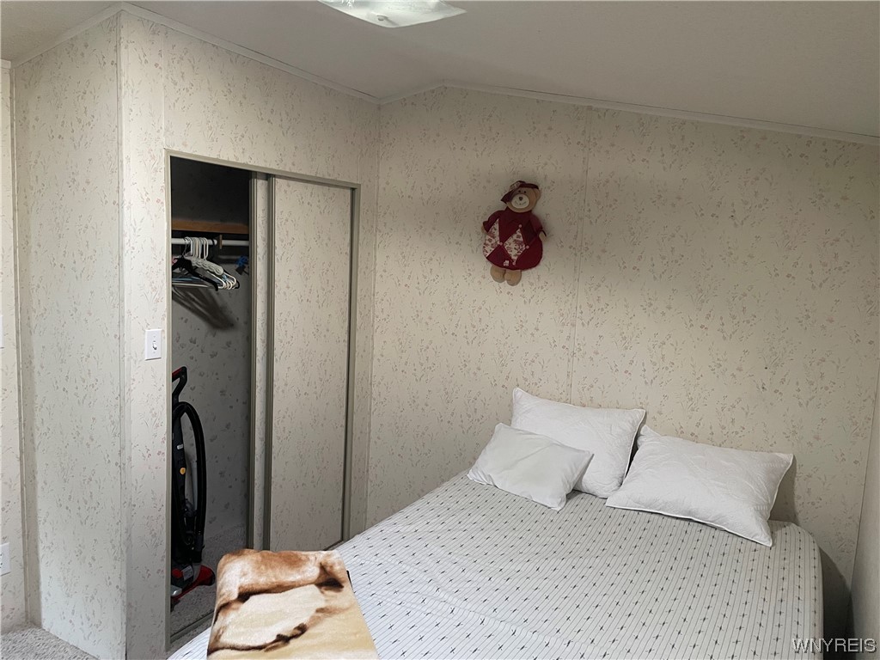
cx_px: 440
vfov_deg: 53.1
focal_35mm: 26
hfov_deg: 67.3
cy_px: 330
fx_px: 661
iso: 500
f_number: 1.6
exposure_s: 1/51
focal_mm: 4.2
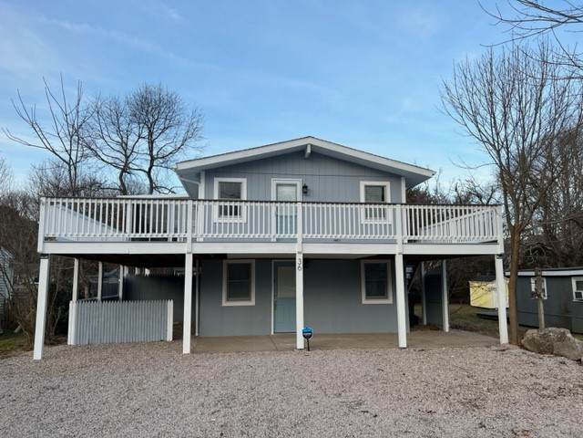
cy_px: 219
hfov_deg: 67.3
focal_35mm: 26
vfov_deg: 53.1
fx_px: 438
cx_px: 292
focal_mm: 5.7
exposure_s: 1/558
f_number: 1.5
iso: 50
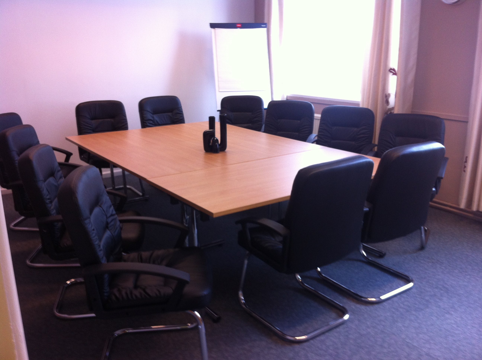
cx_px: 241
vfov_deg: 40.6
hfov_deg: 52.7
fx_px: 487
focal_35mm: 35
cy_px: 180
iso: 100
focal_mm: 3.85
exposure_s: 1/15
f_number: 2.8
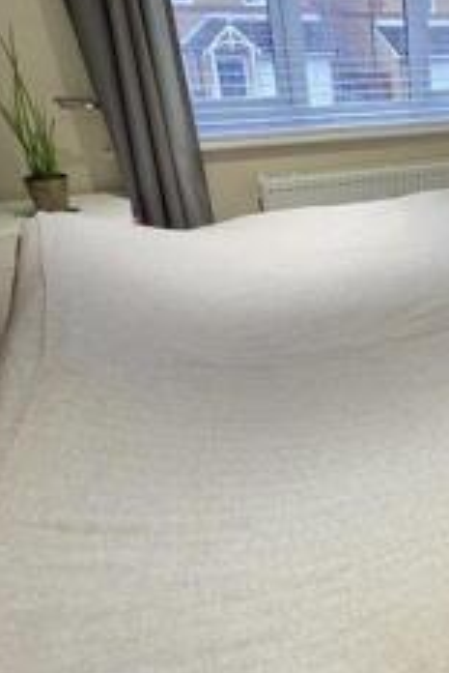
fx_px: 635
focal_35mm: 34
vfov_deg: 55.1
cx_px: 581
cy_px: 248
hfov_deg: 30.7
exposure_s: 1/50
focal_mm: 2.2
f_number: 1.9
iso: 320
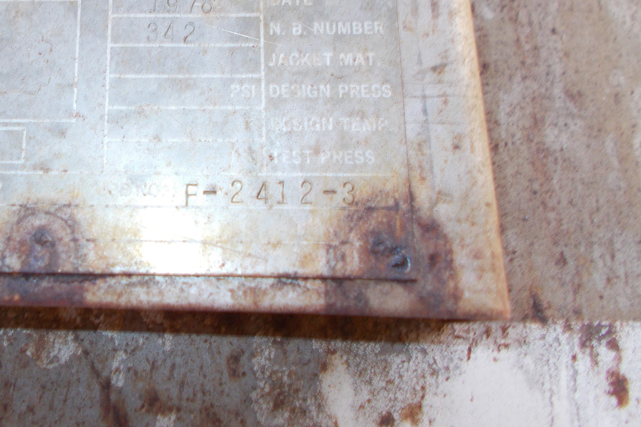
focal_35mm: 44
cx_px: 157
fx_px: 783
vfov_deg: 29.6
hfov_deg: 43.0
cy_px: 64
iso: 80
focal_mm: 4.6
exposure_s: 1/40
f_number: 3.2
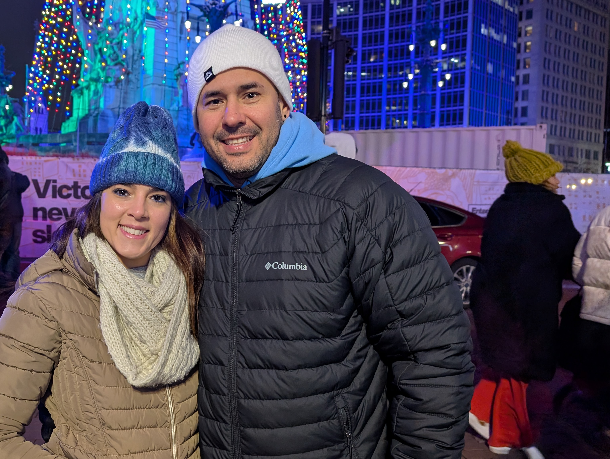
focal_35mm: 32
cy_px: 238
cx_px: 214
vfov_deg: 44.3
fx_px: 565
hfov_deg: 55.8
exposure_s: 1/120
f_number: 1.68
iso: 1095
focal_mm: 6.9
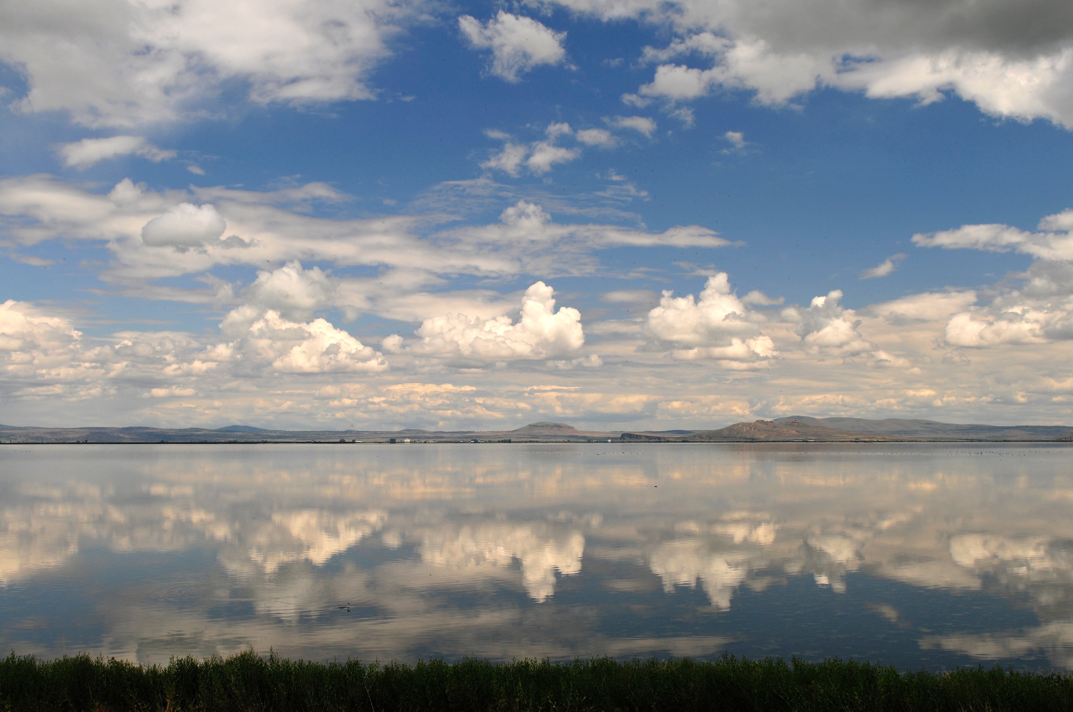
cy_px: 356
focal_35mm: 48
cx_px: 536
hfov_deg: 41.2
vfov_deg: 28.0
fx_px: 1429
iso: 200
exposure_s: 1/320
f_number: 9
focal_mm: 32
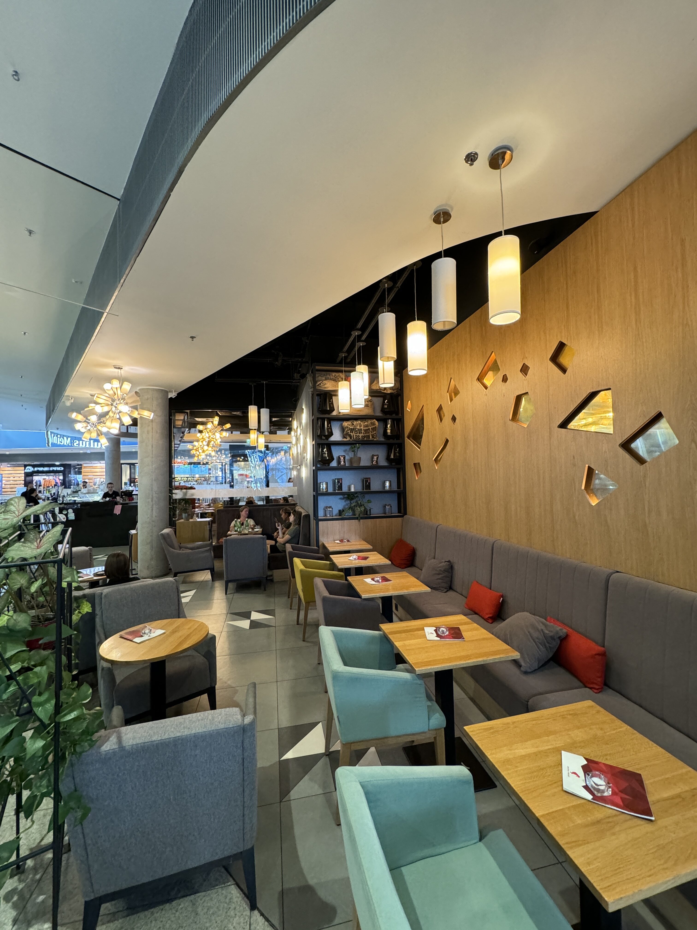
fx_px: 376
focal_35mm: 14
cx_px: 348
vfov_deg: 102.1
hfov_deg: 85.7
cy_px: 465
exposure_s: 1/50
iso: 320
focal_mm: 2.22
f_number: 2.2
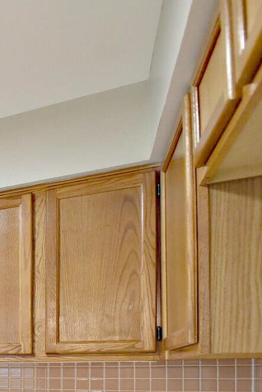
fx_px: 469
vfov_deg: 40.8
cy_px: 375
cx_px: -263
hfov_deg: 19.0
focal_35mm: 43
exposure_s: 1/60
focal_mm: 14
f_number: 3.5
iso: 800
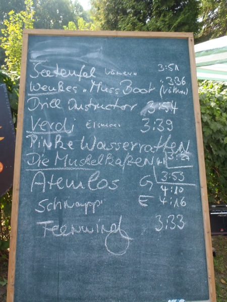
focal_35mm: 28
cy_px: 151
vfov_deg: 63.4
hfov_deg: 49.7
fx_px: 245
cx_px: 114
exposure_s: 1/60
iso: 80
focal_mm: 5
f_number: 3.9
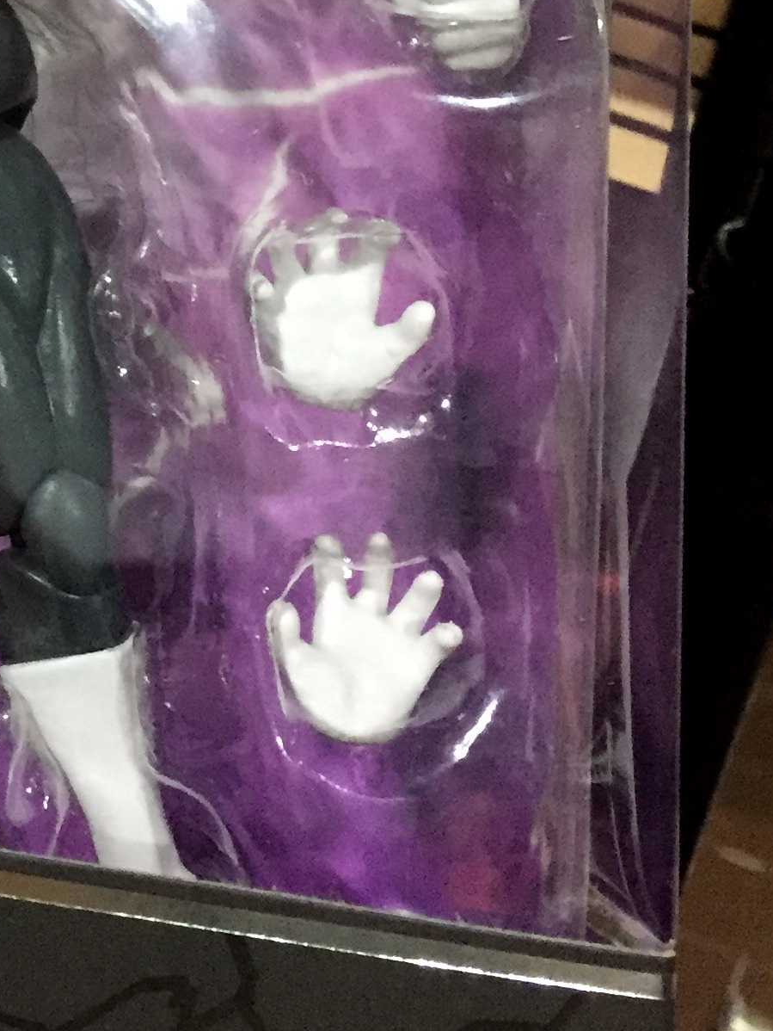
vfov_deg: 23.6
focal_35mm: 79
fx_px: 2351
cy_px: -22
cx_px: -240
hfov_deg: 17.5
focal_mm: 4.15
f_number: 2.2
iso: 250
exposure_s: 1/17
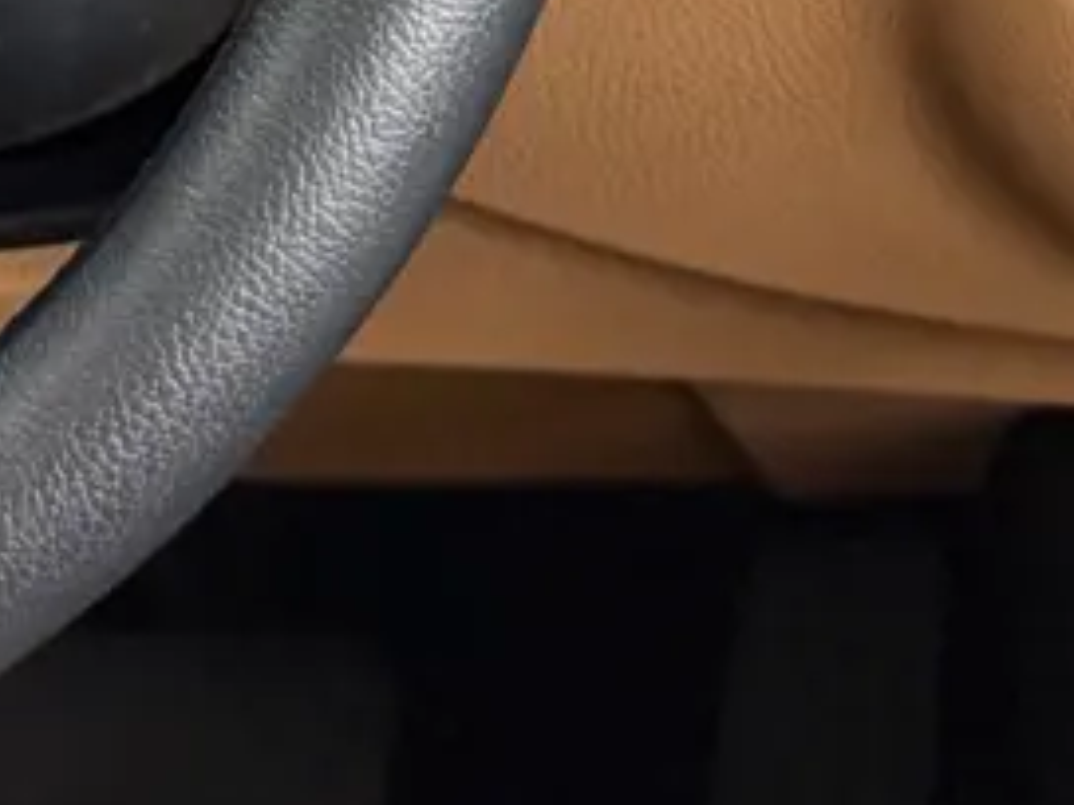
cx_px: 2148
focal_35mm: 254
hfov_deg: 7.5
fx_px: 7881
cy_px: -241
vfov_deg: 5.8
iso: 500
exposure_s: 1/30
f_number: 1.78
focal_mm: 6.76
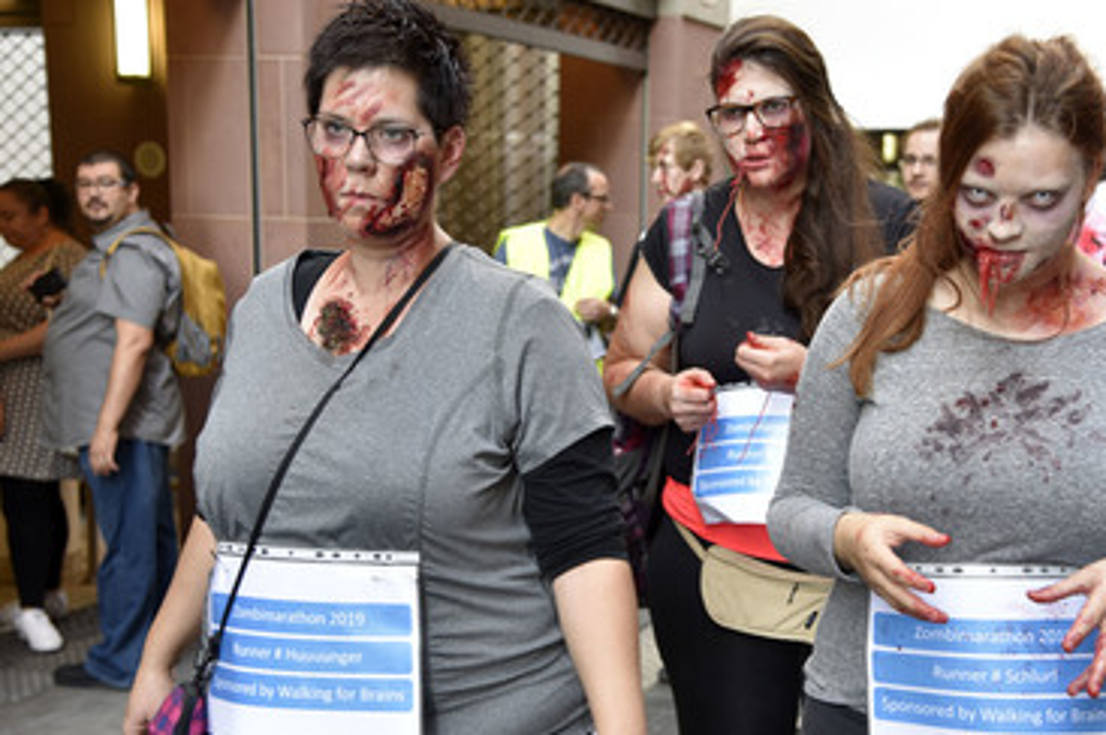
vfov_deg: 25.0
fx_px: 1657
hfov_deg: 36.8
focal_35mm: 54
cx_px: 655
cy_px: 446
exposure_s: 1/80
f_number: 4.5
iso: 400
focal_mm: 44
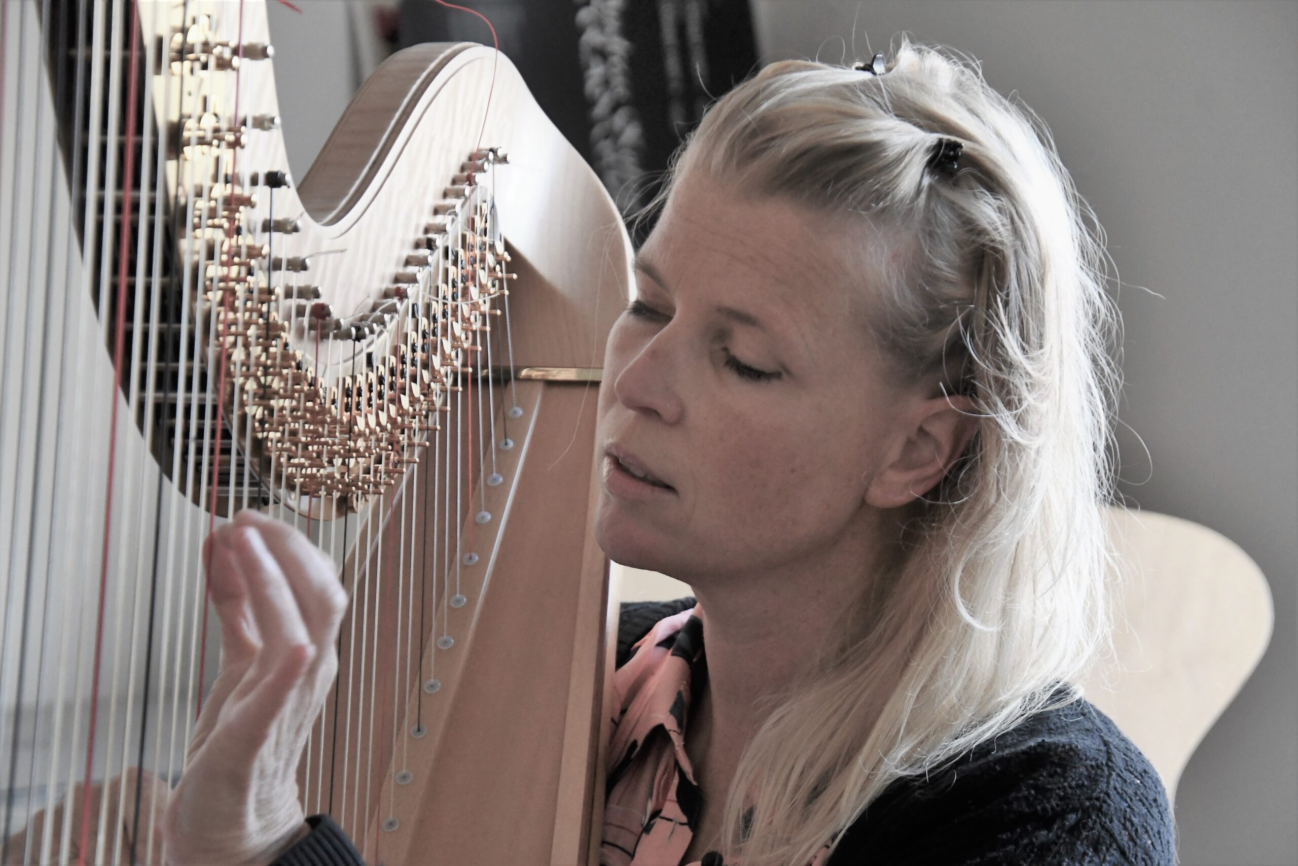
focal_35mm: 150
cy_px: 433
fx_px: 5408
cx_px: 649
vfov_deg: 9.1
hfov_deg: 13.7
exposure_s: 1/160
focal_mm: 100
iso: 3200
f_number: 5
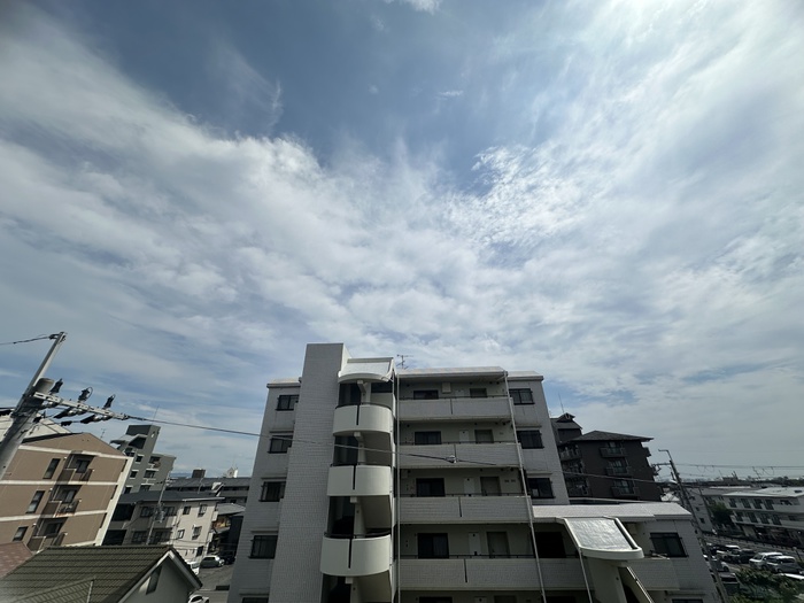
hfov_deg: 102.1
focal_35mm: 14
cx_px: 402
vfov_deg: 85.7
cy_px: 302
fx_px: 325
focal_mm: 2.22
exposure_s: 1/7813
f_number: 2.2
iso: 40
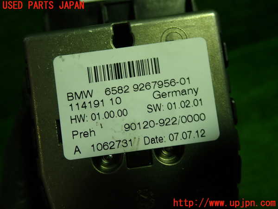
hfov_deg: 56.8
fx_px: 257
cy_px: 104
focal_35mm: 32
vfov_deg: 44.2
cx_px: 139
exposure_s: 1/60
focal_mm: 5.79
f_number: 2.4
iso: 125
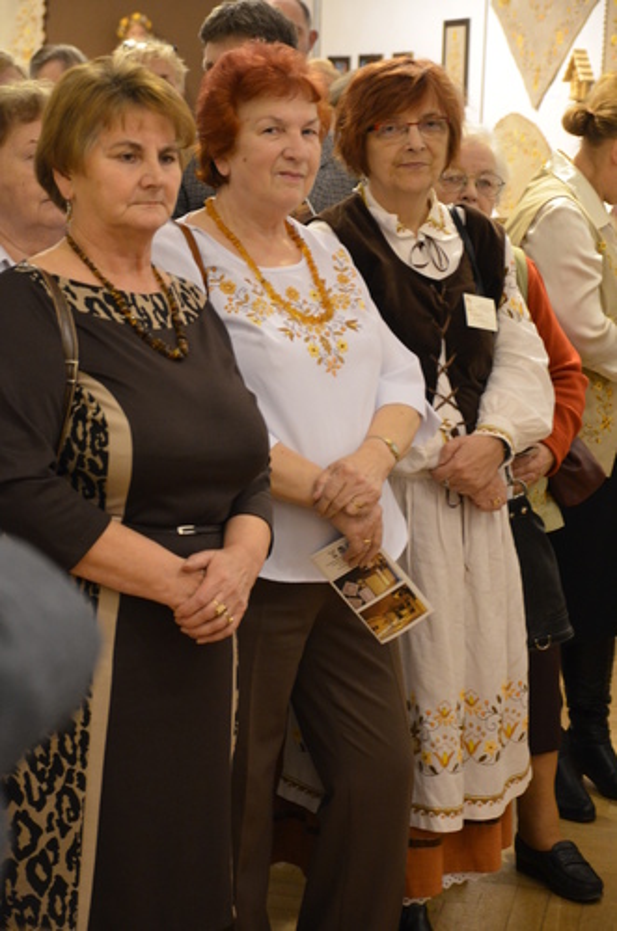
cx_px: 308
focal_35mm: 82
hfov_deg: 16.5
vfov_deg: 24.7
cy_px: 466
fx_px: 2131
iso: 1600
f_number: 4.5
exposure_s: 1/80
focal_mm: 55
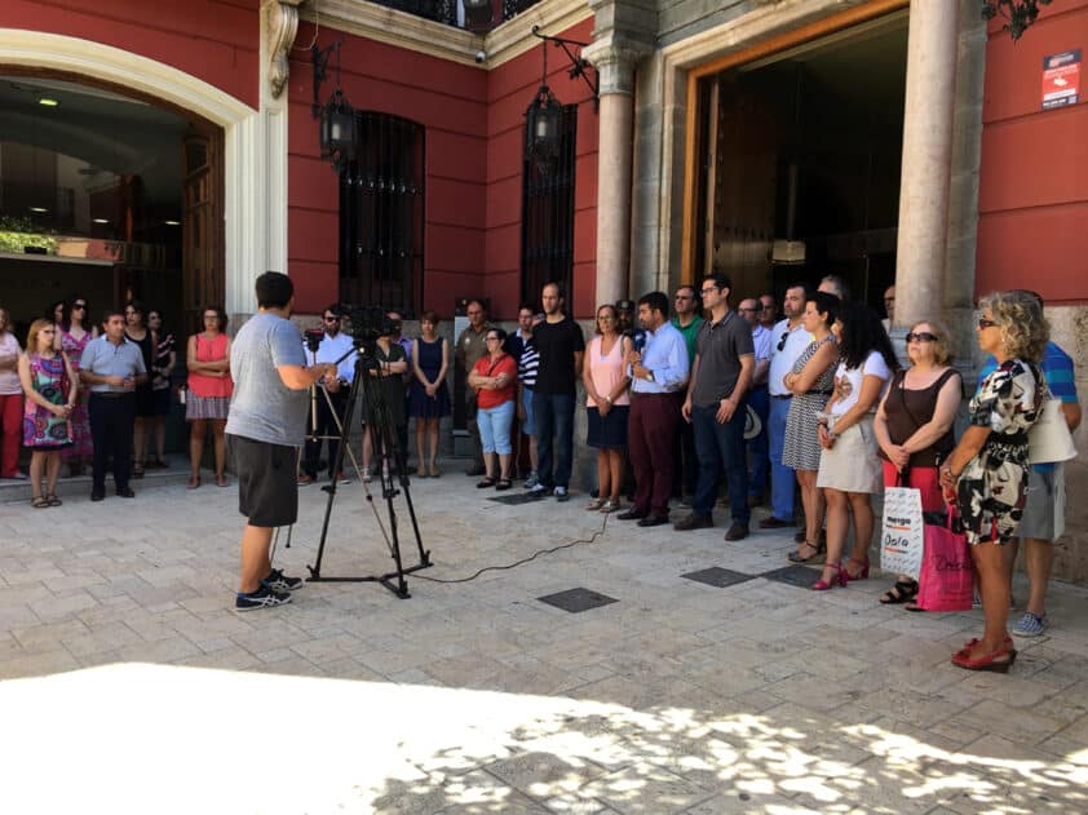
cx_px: 544
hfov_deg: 61.7
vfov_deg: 48.2
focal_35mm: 29
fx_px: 911
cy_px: 408
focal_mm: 4.15
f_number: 2.2
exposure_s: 1/223
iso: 25
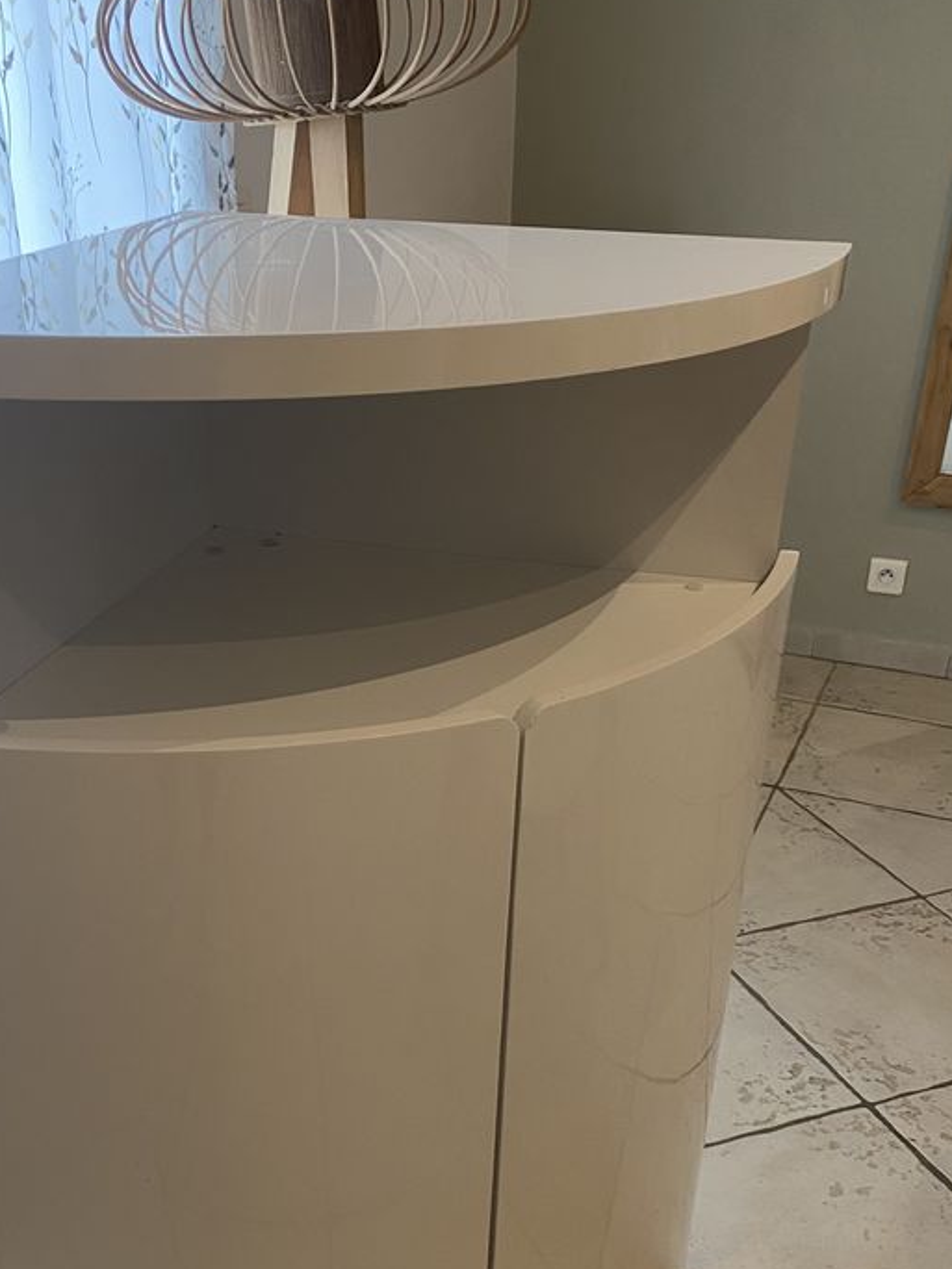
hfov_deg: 37.7
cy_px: 872
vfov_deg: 48.0
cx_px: 419
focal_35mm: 38
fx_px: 1393
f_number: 1.8
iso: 320
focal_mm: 4.25
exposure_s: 1/60
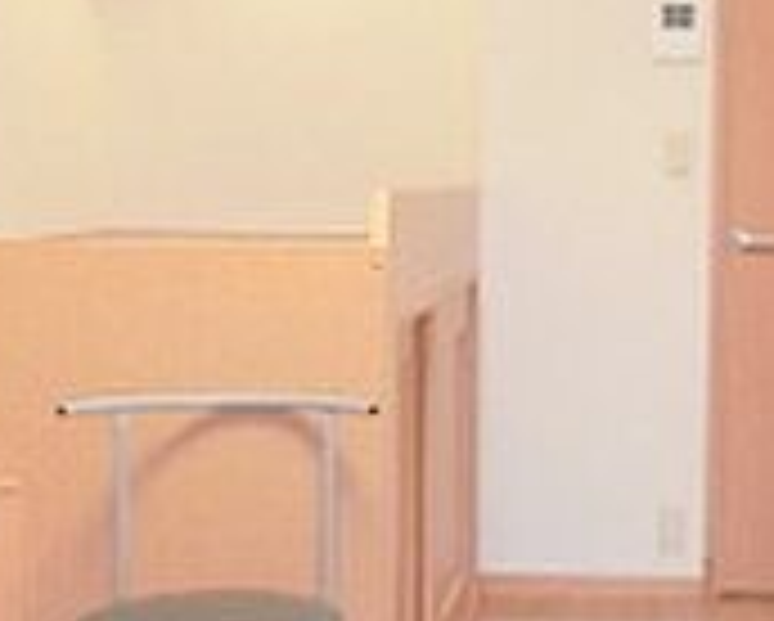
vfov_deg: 22.2
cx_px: 652
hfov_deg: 26.8
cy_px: 342
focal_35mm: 69
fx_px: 1582
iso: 400
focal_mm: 4.06
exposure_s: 1/80
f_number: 2.7
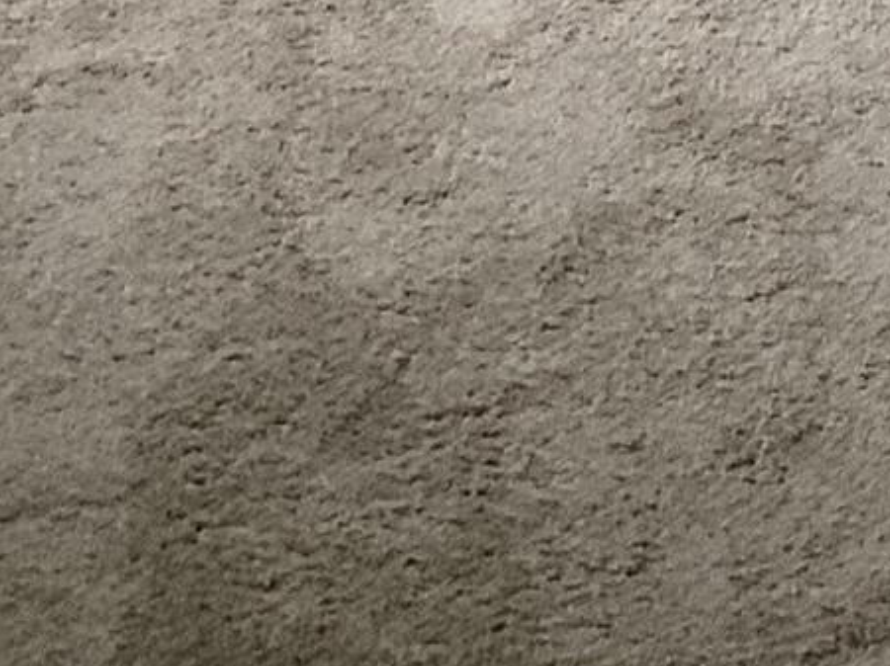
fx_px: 5088
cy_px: -1597
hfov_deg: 9.4
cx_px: 1707
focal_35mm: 198
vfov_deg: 6.6
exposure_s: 1/120
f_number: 1.8
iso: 50
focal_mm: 3
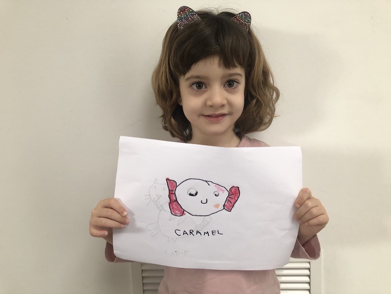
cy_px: 147
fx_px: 316
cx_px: 196
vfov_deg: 49.7
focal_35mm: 28
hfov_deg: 63.4
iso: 40
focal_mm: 3.99
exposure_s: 1/20
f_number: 1.8
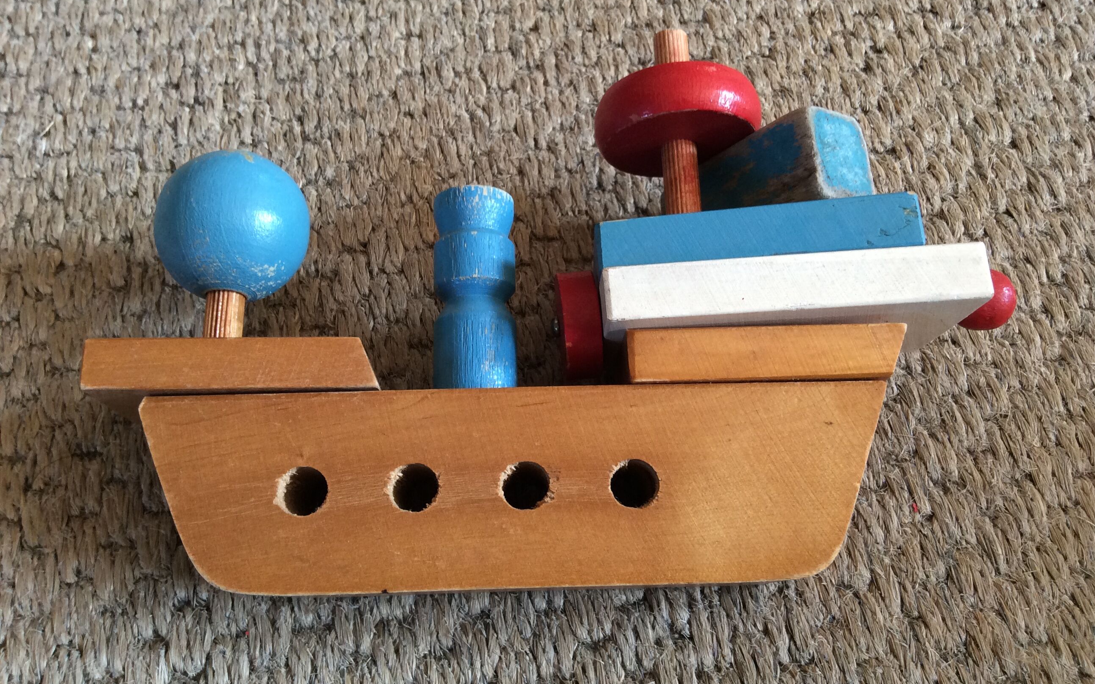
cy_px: 303
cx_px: 549
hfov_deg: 56.7
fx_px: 1015
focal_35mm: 34
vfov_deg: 37.2
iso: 80
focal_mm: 3.3
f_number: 2.4
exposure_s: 1/25
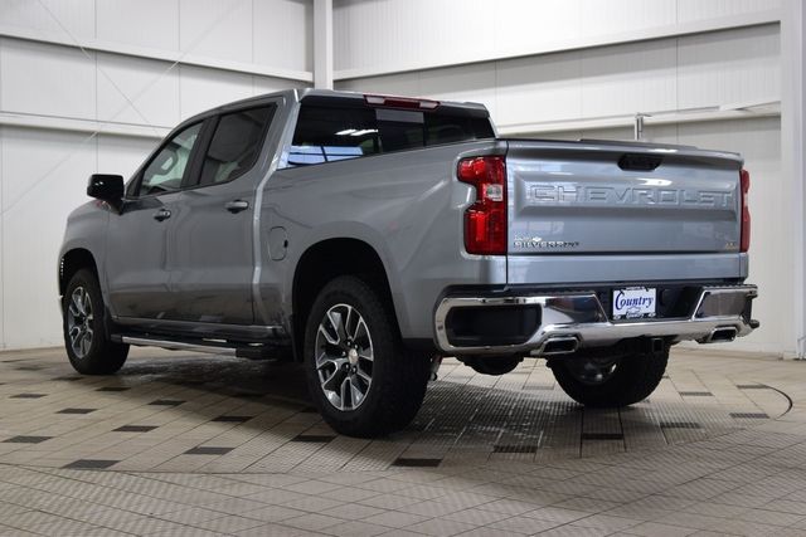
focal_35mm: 52
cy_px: 268
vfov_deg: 25.8
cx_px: 403
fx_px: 1176
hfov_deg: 37.8
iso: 400
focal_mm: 35
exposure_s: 1/20
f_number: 6.3
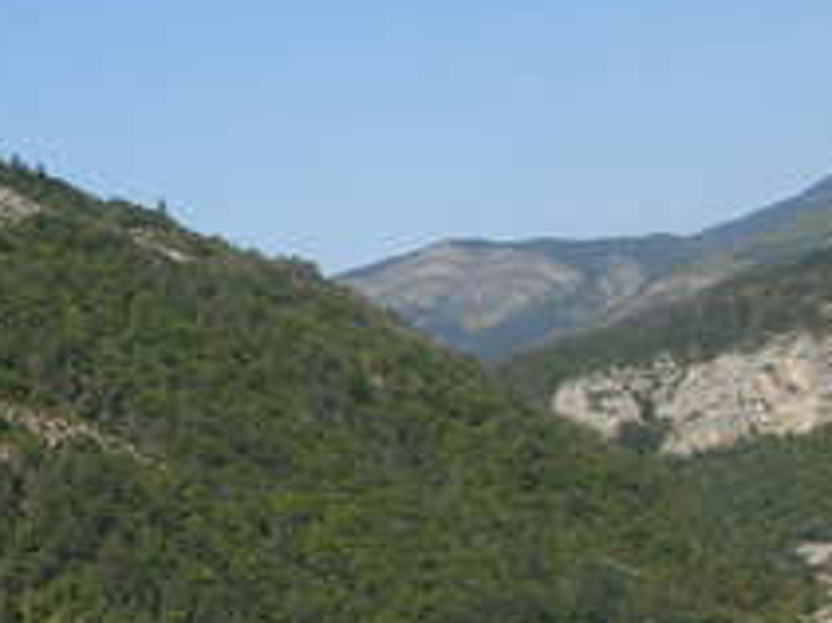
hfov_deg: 17.2
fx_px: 2594
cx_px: -229
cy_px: 457
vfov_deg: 13.7
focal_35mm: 108
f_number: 4.9
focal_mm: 6.3
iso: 79
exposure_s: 1/542
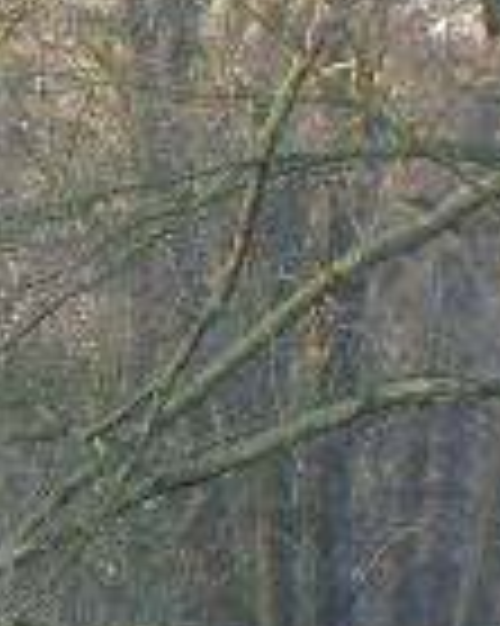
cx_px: -788
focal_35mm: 493
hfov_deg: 3.1
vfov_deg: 3.9
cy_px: 649
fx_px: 9129
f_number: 5.1
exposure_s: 1/40
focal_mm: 23.7
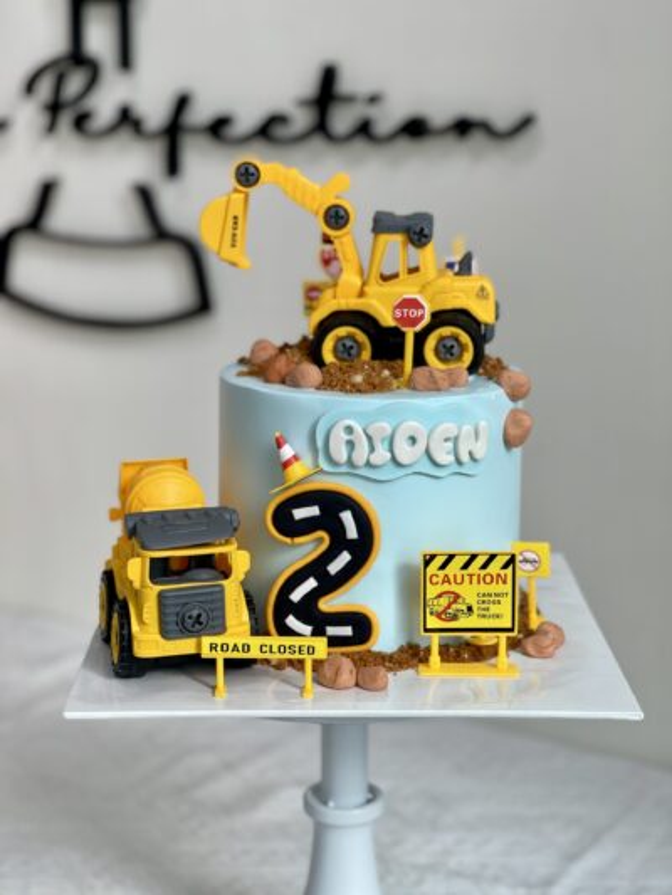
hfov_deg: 22.9
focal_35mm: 64
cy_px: 448
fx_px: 1656
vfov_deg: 30.3
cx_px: 336
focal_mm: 7.5
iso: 25
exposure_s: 1/100
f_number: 2.2
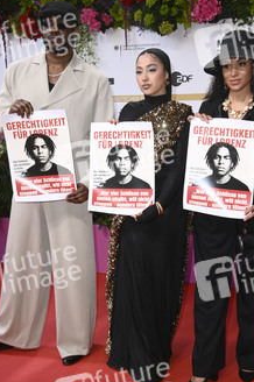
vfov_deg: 32.9
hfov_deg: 22.2
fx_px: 647
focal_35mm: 61
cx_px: 148
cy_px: 215
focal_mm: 50
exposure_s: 1/250
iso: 500
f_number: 5.6
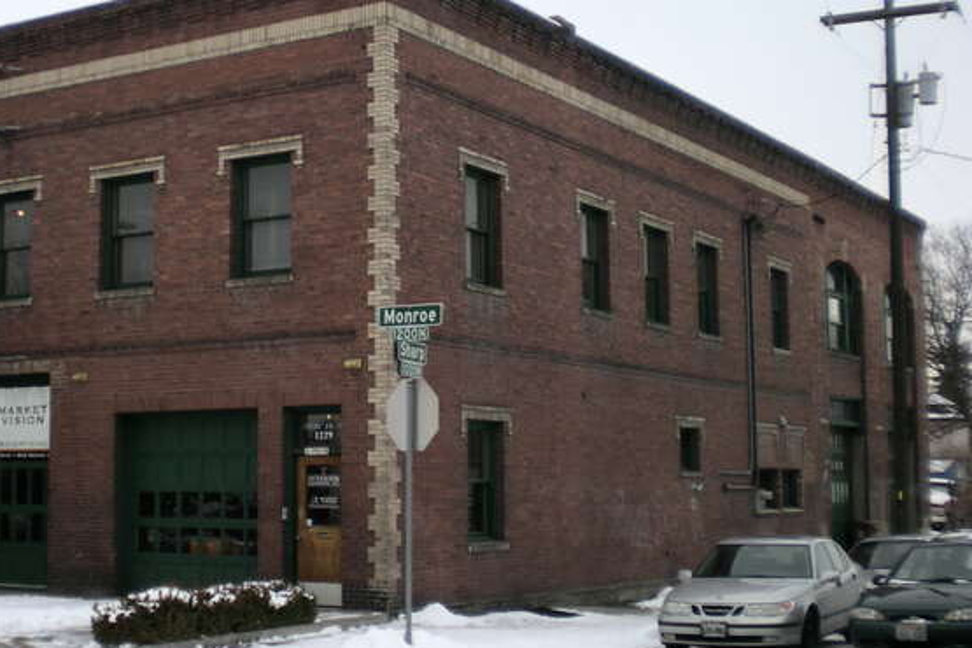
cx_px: 299
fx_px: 1539
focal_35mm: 57
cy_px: 301
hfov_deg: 34.6
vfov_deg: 23.8
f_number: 3.1
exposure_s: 1/158
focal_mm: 6.3
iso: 50
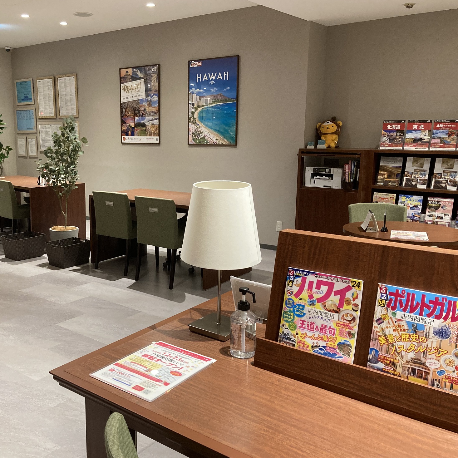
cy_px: 227
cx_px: 169
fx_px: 509
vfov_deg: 48.5
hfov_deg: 48.0
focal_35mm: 34
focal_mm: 3.99
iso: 200
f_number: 1.8
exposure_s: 1/50
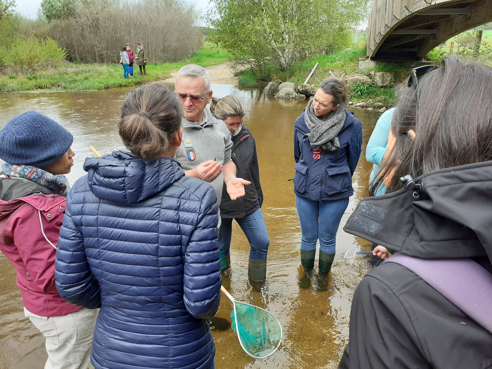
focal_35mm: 27
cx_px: 246
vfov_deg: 51.4
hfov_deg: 65.3
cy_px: 184
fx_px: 384
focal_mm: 3.6
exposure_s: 1/245
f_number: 1.9
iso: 40
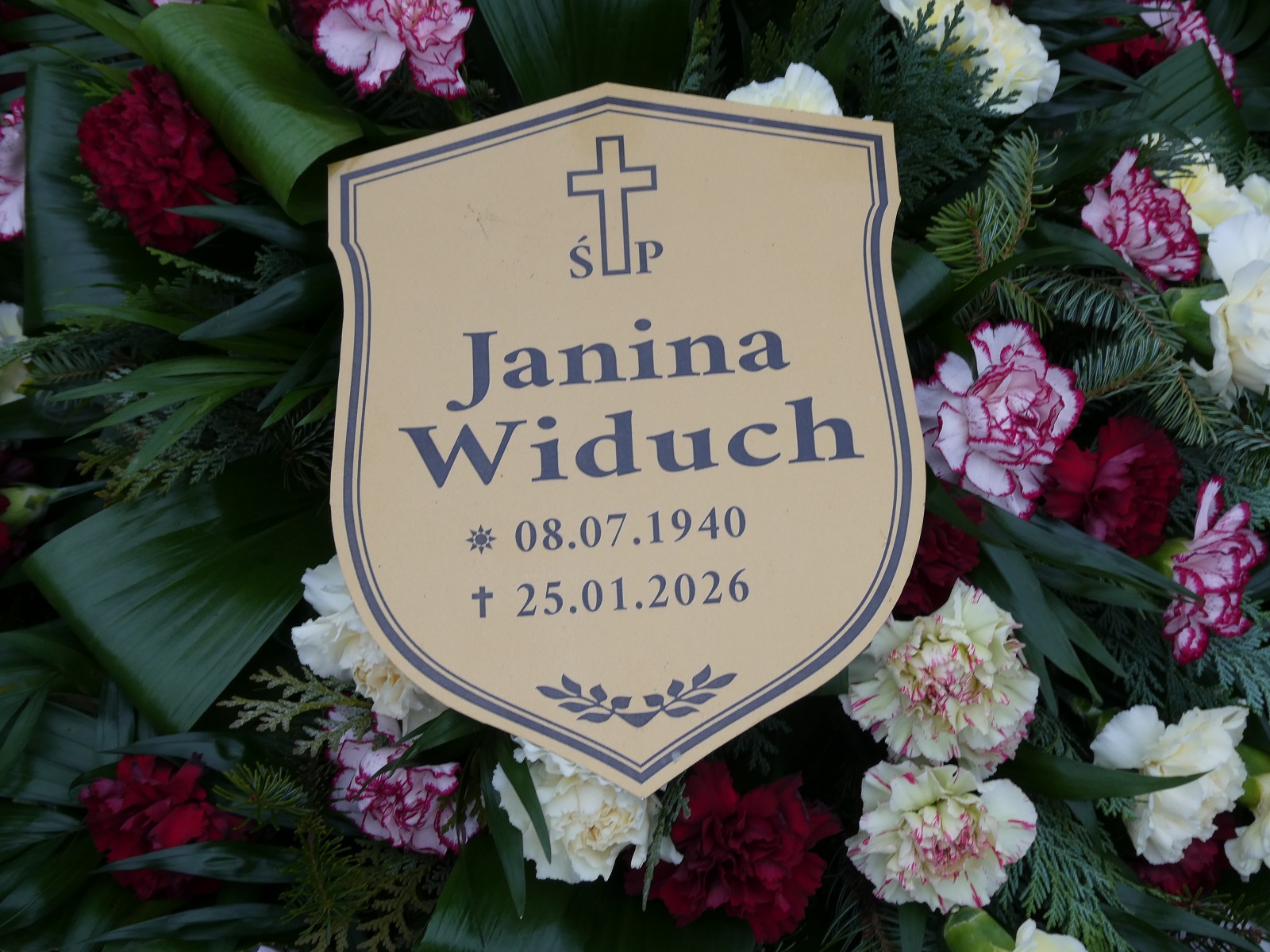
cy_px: 476
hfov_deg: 31.7
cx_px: 635
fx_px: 2238
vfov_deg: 24.0
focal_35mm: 61
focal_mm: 10.9
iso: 80
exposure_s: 1/100
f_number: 4.3
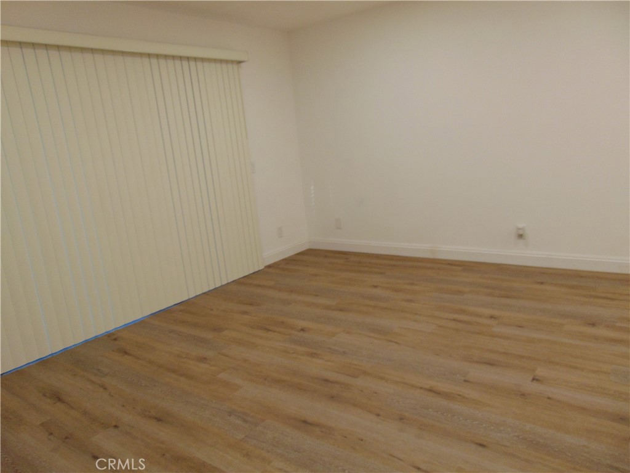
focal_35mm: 25
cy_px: 236
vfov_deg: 54.9
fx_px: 455
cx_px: 315
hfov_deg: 69.4
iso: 100
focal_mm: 4.5
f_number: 3
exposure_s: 1/40
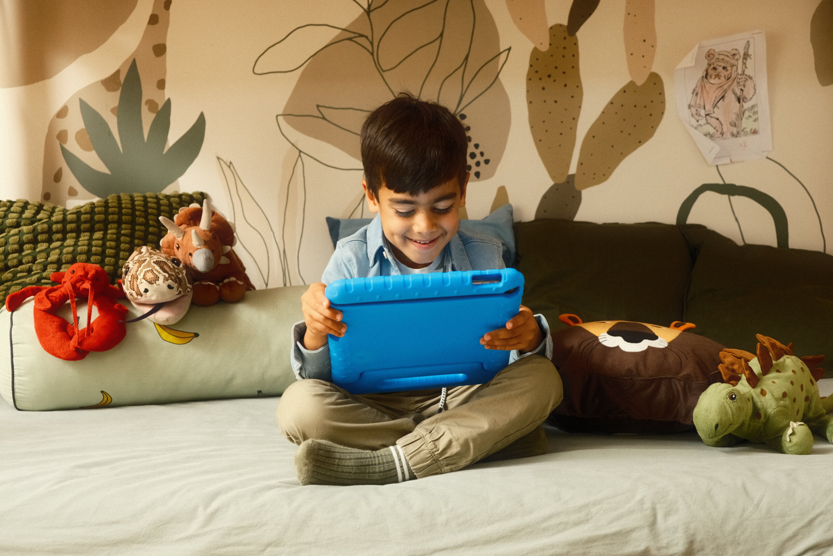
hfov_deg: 48.5
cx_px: 416
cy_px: 278
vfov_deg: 33.4
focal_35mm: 40
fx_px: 926
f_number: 3.6
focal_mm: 26.5
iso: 2000
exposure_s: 1/100
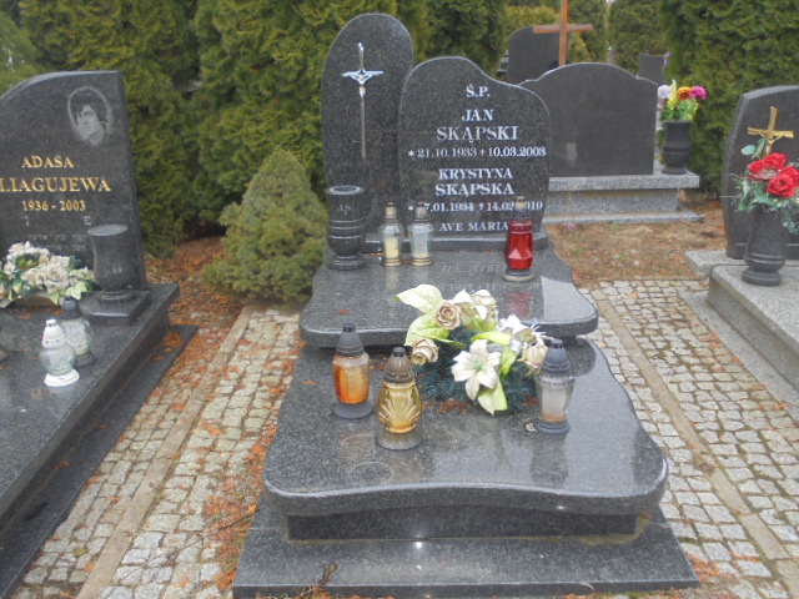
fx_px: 785
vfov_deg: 41.8
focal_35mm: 34
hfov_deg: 54.0
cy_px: 300
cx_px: 400
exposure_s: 1/40
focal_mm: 6.1
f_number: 4
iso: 100
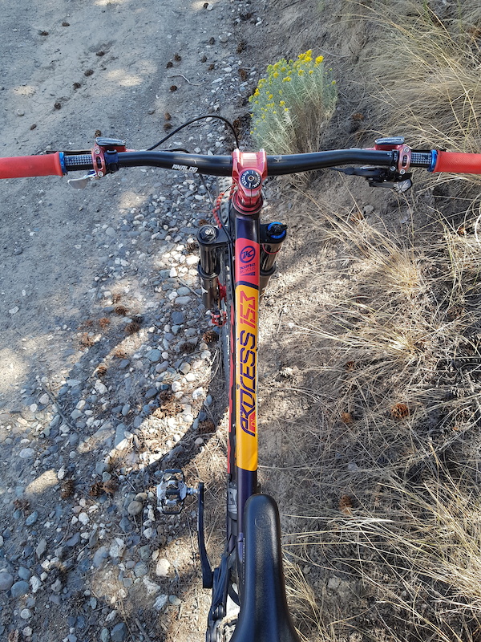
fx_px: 482
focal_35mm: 26
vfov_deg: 67.3
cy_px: 321
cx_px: 240
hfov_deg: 53.1
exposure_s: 1/294
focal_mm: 4.3
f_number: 1.7
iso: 40
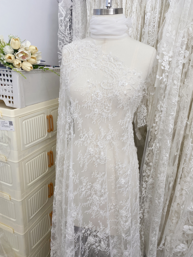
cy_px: 128
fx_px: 193
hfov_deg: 53.1
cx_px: 96
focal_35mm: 26
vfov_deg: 67.3
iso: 50
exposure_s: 1/121
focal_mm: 4.25
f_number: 1.8
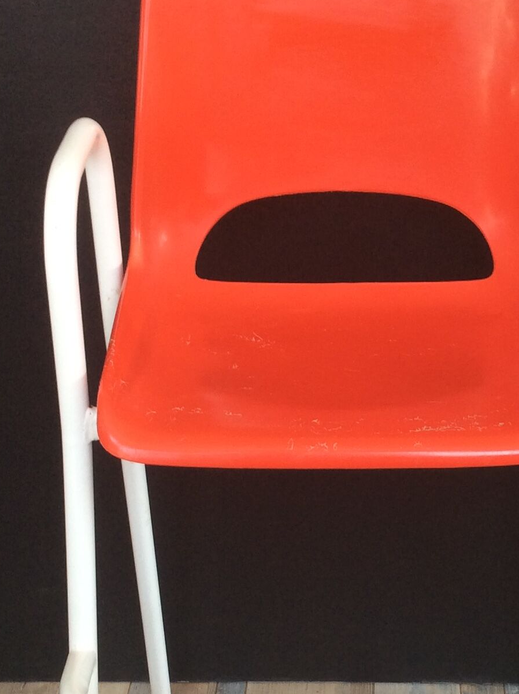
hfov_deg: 21.2
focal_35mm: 69
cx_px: 357
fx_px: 1383
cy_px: 449
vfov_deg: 28.1
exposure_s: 1/33
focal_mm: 3.3
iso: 40
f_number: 2.4
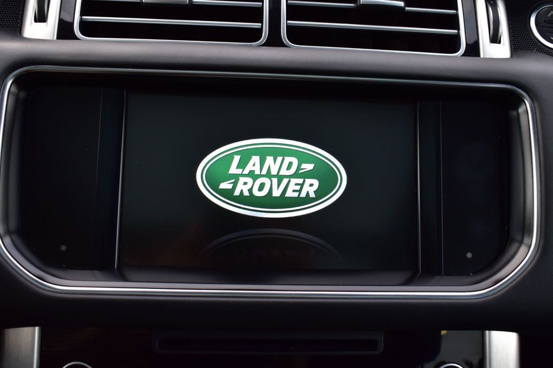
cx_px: 276
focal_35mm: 39
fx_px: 599
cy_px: 184
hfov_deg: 49.6
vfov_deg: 34.2
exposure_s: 1/40
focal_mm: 26
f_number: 7.1
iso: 400
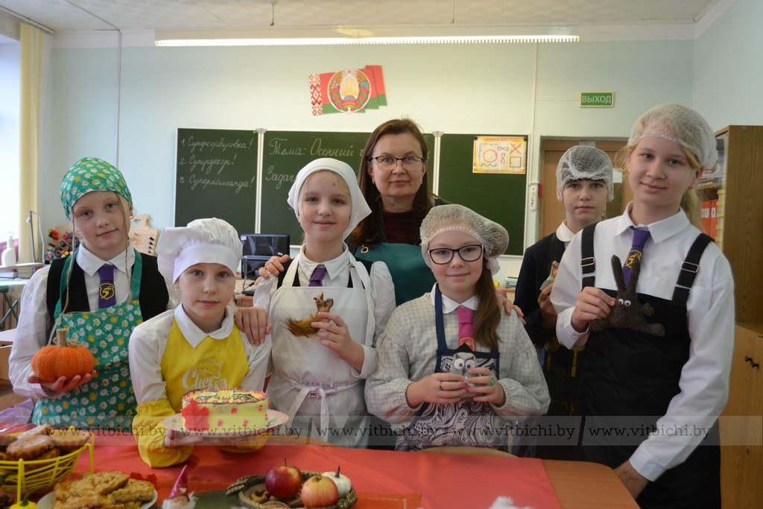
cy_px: 254
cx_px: 382
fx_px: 699
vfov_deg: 40.0
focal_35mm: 33
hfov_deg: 57.2
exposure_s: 1/50
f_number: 3.8
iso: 400
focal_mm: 22
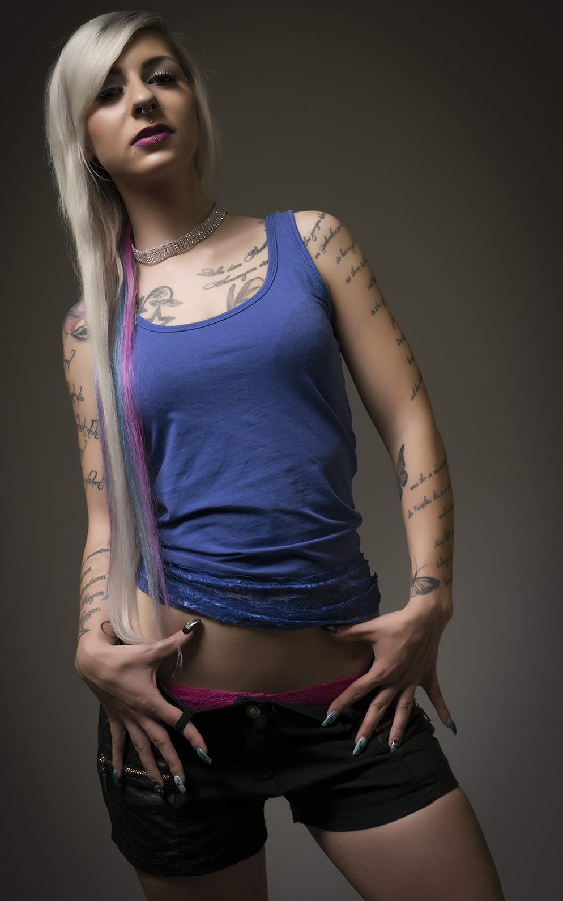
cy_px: 453
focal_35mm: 80
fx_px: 1964
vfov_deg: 25.8
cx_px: 262
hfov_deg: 16.3
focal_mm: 52
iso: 100
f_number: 14
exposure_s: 1/100
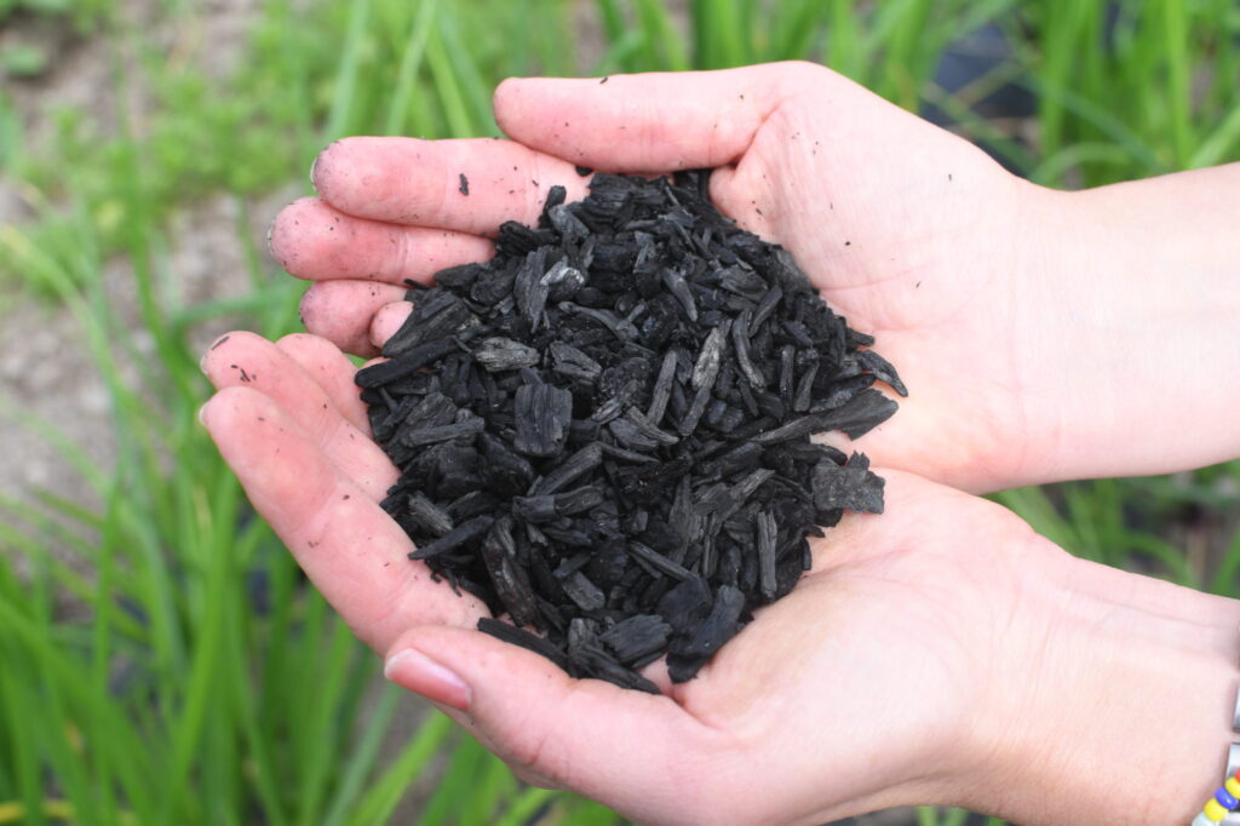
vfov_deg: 25.7
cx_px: 620
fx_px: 1808
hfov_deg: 37.9
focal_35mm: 52
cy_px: 413
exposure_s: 1/200
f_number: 8
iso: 200
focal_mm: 35
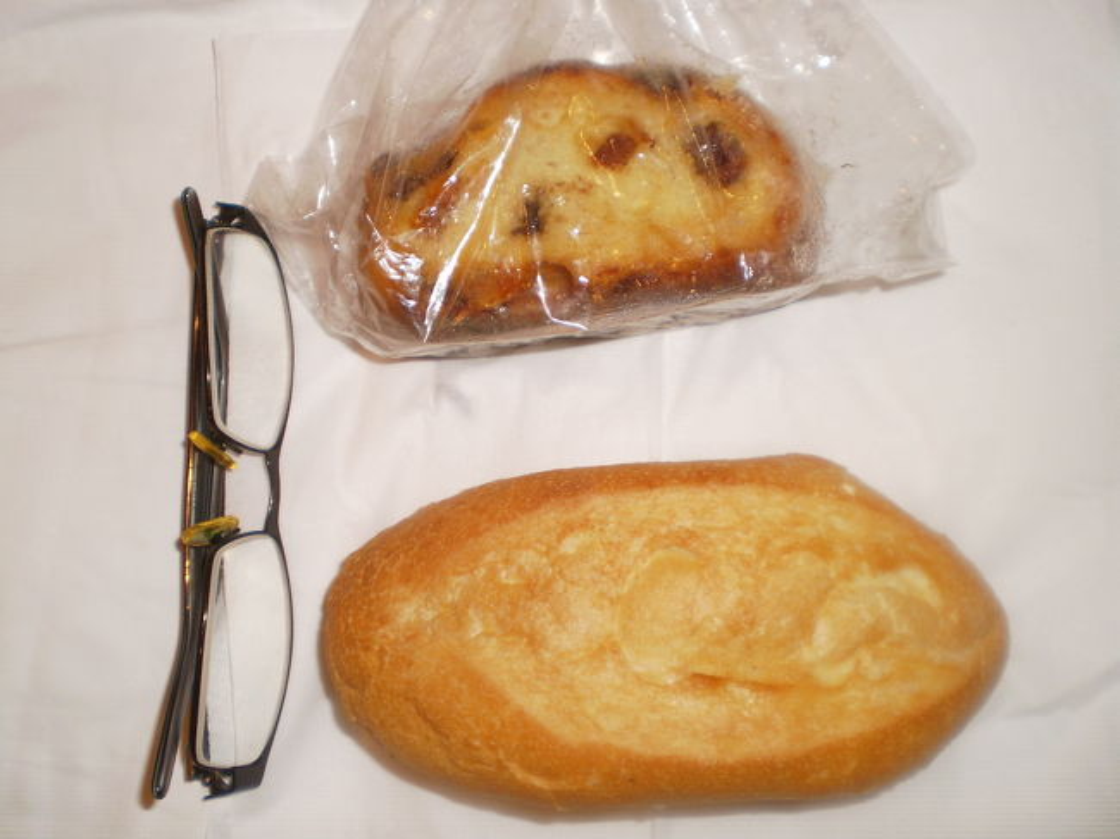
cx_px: 560
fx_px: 1164
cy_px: 420
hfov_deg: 51.4
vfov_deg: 39.6
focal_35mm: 36
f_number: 3.1
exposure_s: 1/30
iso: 125
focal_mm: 6.3
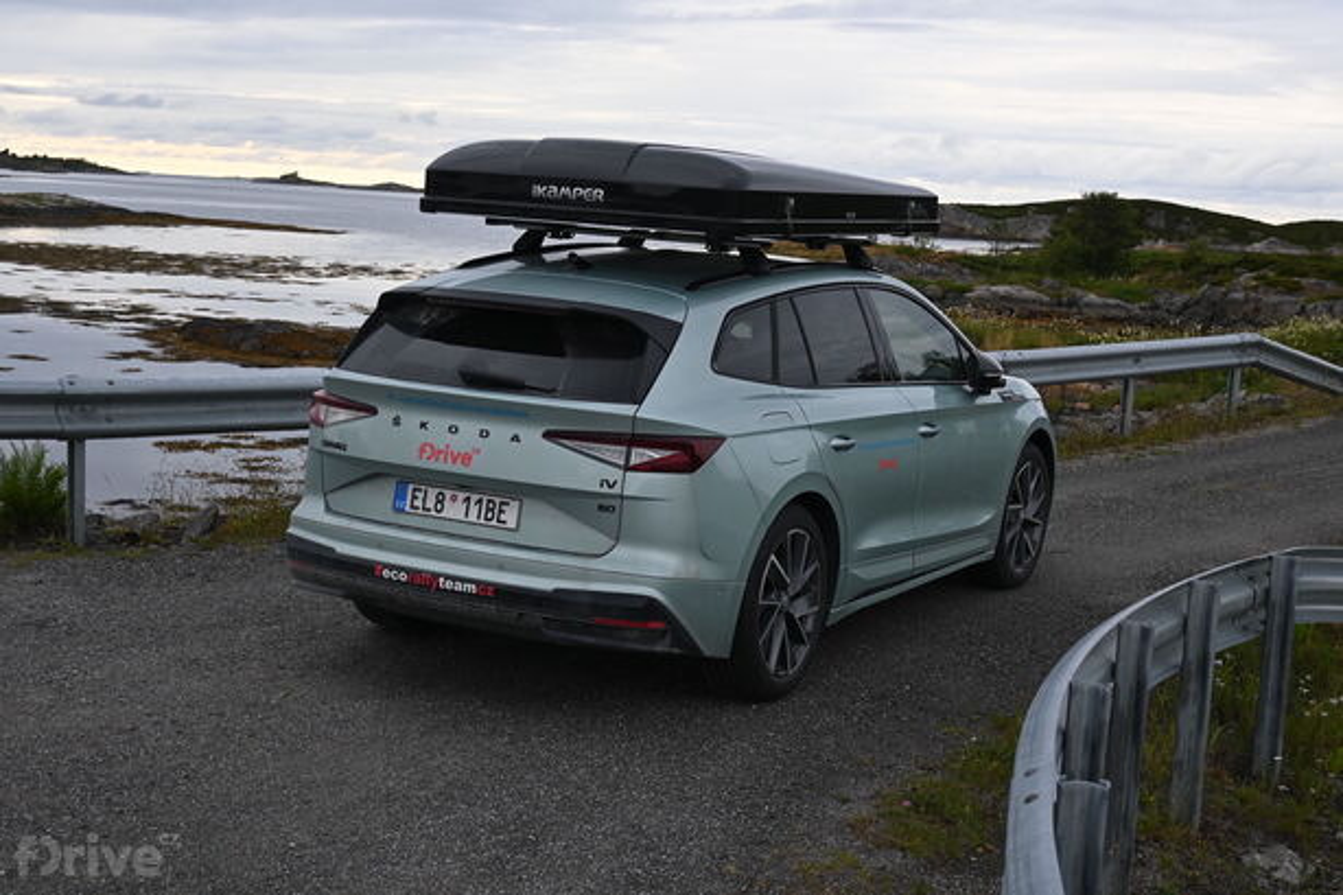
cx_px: 672
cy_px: 448
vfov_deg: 27.2
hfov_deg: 40.0
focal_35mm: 50
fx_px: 1846
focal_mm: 33
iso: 200
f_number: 5.6
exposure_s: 1/250
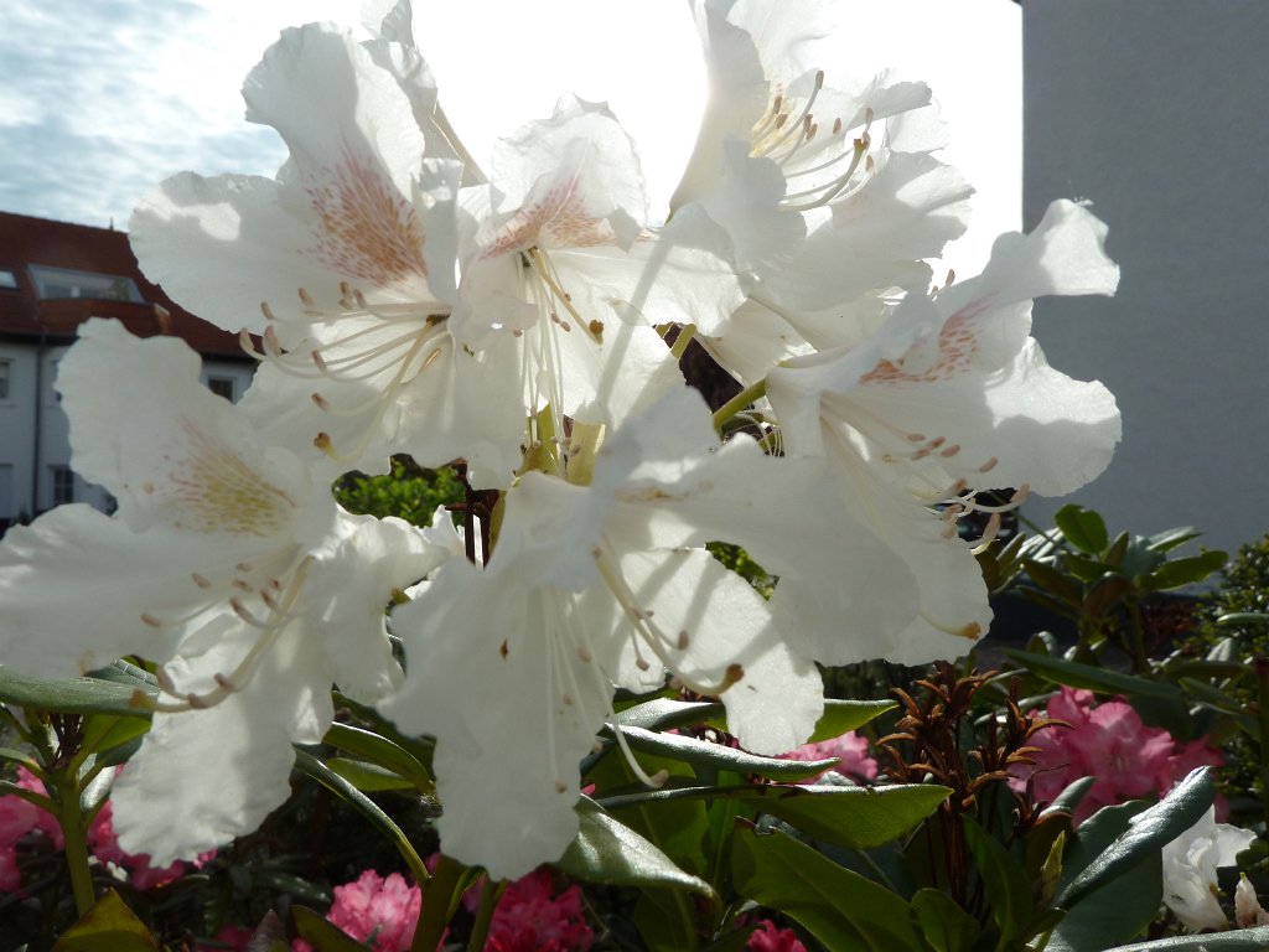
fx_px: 916
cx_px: 634
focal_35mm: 25
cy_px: 476
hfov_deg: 69.4
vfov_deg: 54.9
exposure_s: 1/500
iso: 80
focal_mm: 4.1
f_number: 4.5
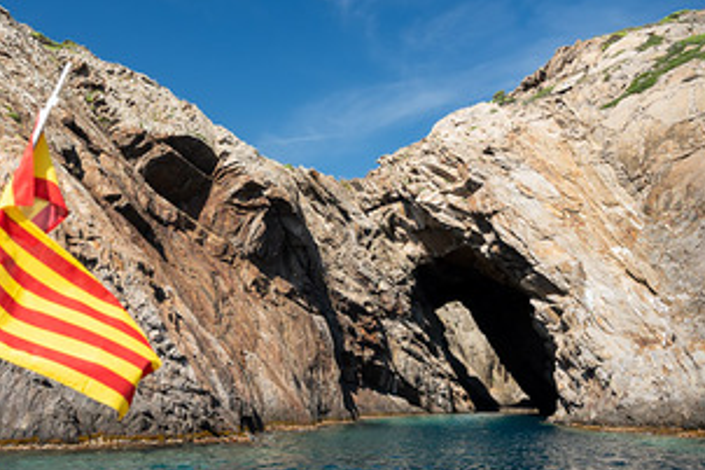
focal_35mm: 41
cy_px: 242
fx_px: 802
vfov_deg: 32.6
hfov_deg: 47.3
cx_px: 302
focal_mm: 30
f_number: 9
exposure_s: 1/250
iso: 400
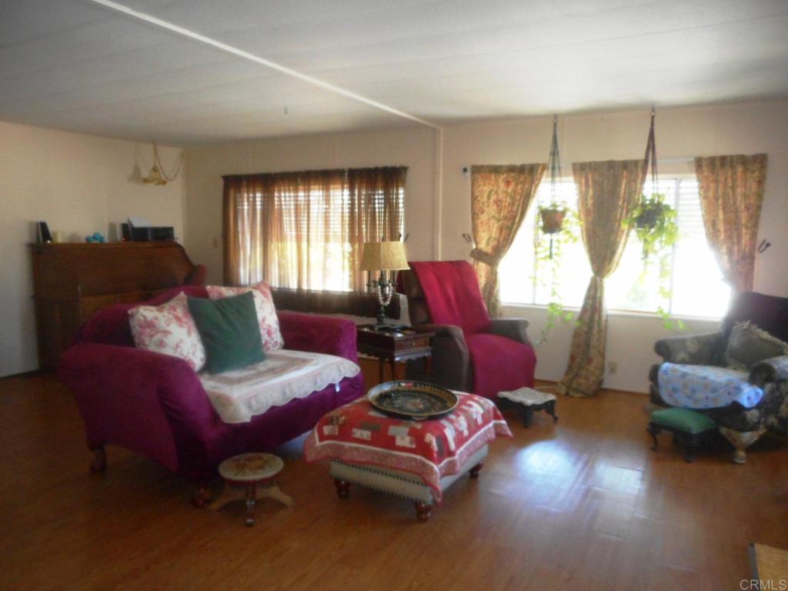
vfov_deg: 54.9
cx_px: 394
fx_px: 569
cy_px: 296
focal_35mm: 25
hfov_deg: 69.4
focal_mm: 4.5
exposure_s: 1/25
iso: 320
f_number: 3.7
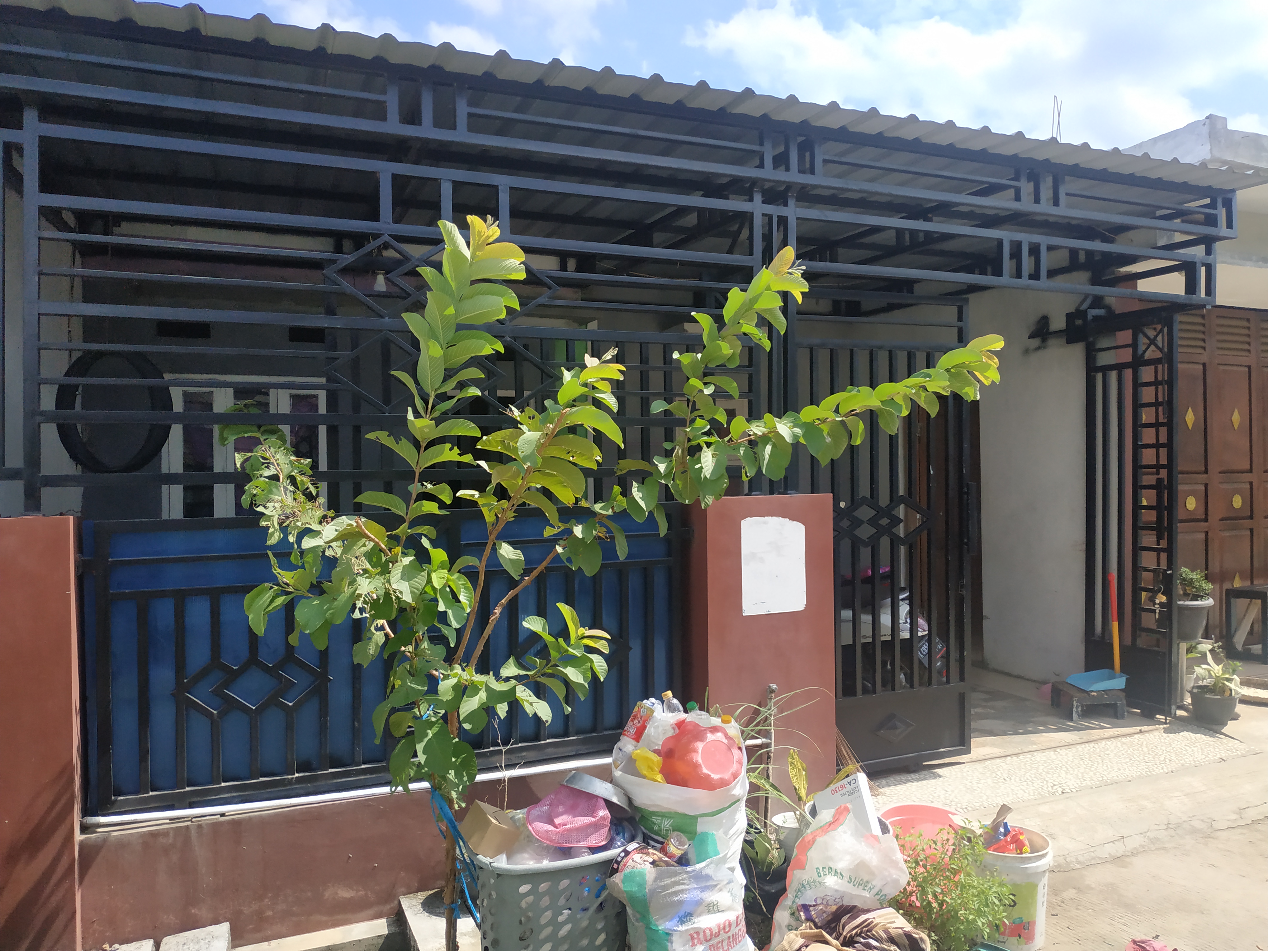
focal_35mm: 24
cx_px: 634
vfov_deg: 56.8
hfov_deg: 71.6
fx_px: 879
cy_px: 476
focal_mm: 3.94
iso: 250
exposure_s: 1/2054
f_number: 1.9
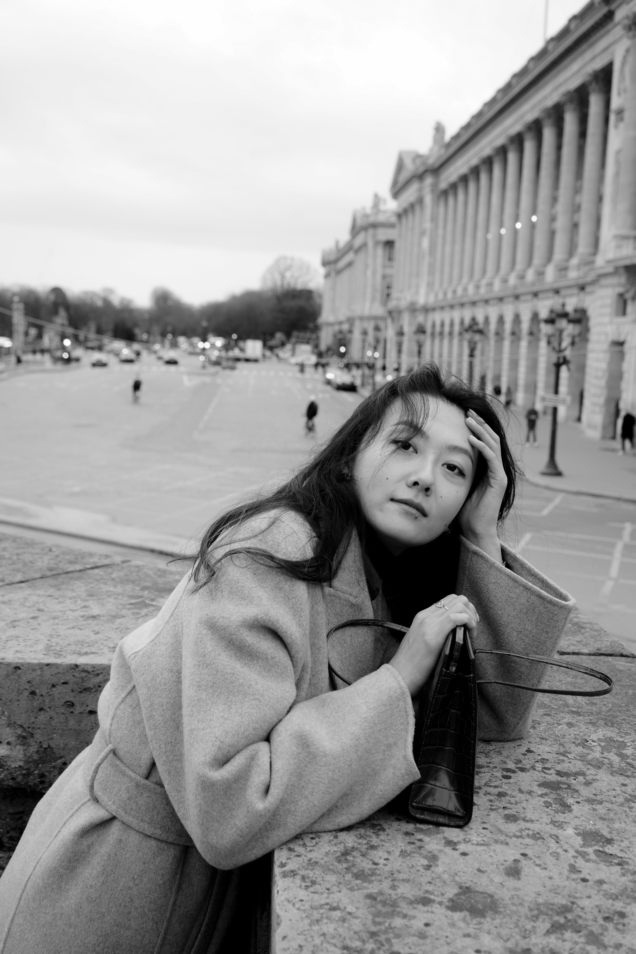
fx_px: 927
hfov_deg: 37.9
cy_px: 477
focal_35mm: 35
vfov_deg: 54.4
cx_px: 318
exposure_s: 1/100
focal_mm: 35
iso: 1250
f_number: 5.6
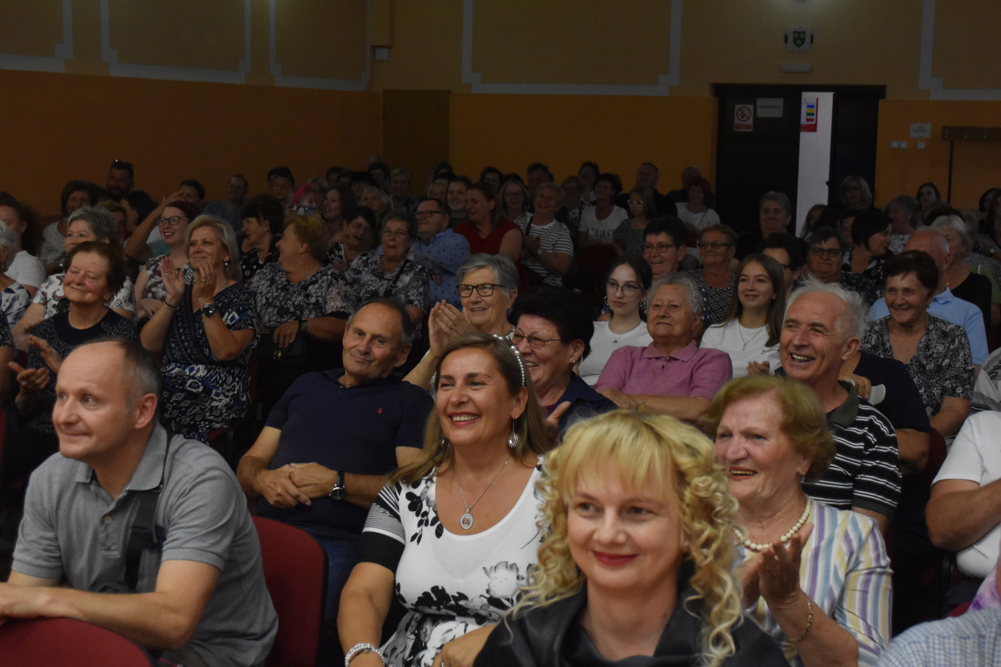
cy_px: 334
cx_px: 500
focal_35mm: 52
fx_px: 1460
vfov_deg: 25.8
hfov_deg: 37.9
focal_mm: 35
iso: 3200
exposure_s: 1/125
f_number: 5
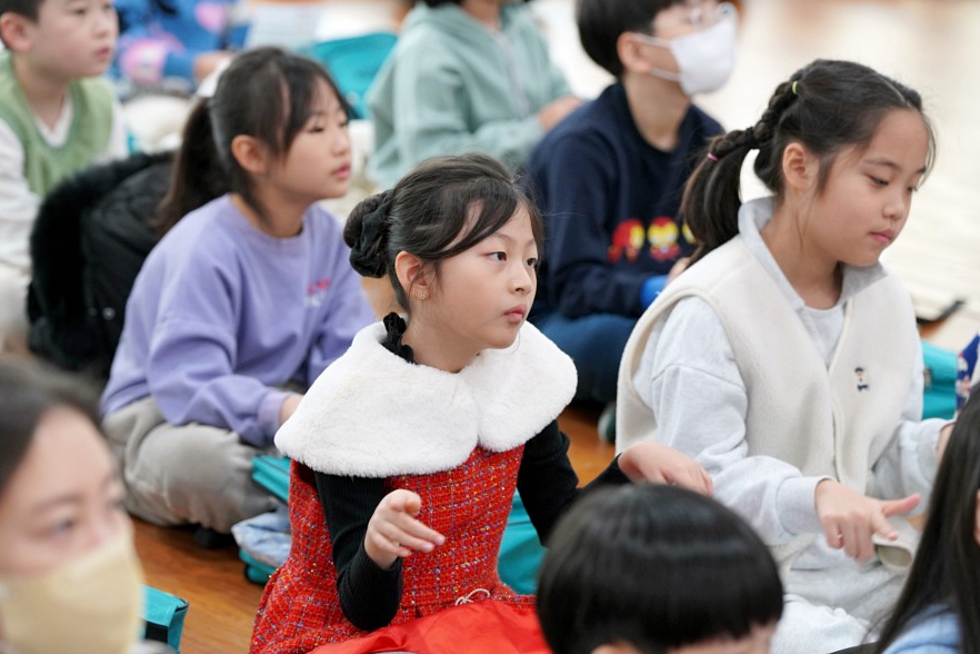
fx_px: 4056
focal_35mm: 149
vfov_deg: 9.2
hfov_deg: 13.8
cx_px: 497
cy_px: 328
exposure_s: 1/160
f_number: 4
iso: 2000
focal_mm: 146
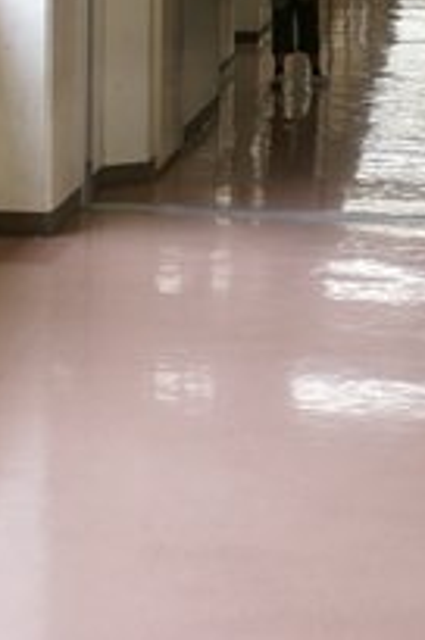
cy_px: -22
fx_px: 1759
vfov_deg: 19.9
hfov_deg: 13.8
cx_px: 253
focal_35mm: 99
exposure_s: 1/60
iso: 100
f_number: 5
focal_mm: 30
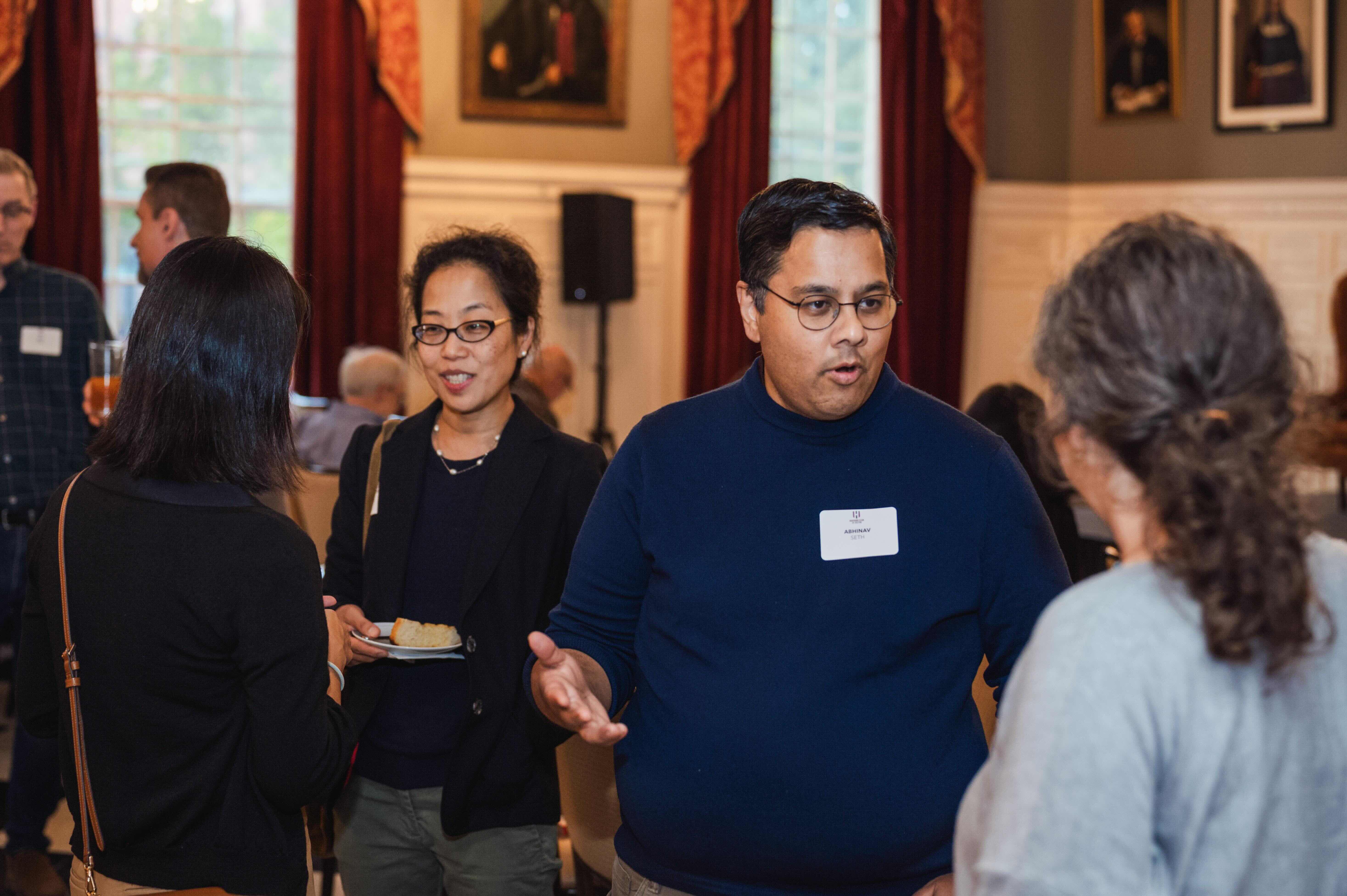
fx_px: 1944
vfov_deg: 26.0
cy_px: 448
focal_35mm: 52
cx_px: 674
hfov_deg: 38.2
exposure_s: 1/200
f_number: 2.8
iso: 500
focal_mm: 52
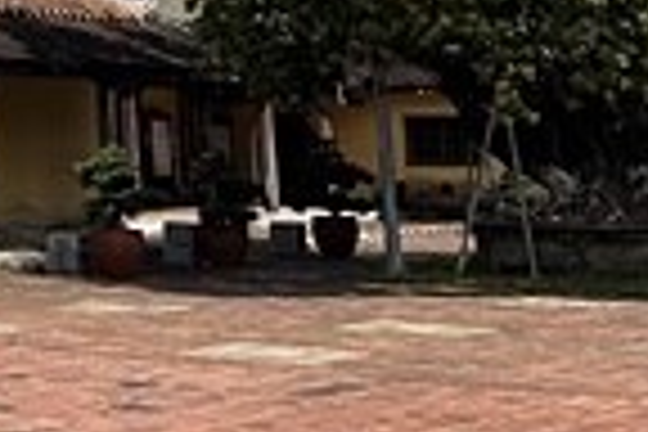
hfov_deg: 16.9
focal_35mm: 111
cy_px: -284
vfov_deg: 11.6
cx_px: -279
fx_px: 1998
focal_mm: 6.76
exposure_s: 1/5714
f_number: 1.78
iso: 80
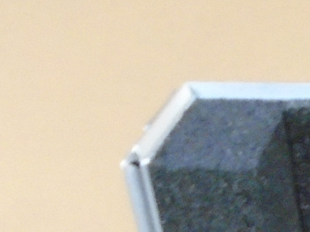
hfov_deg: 11.2
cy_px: 548
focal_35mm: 155
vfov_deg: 8.7
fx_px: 1388
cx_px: 670
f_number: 3.2
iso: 500
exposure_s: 1/4
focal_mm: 4.6
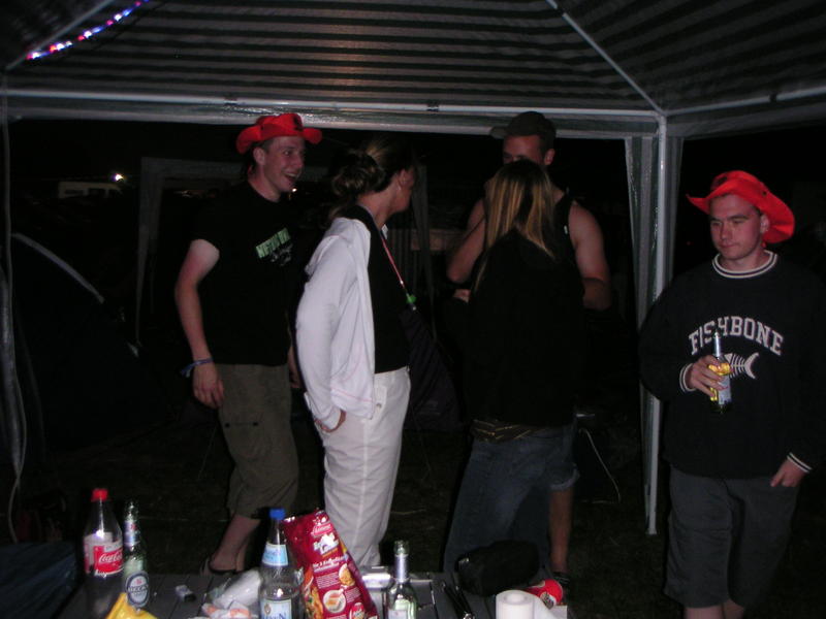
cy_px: 310
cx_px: 413
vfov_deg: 37.7
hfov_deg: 49.0
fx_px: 907
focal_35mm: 38
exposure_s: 1/45
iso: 160
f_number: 2.8
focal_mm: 6
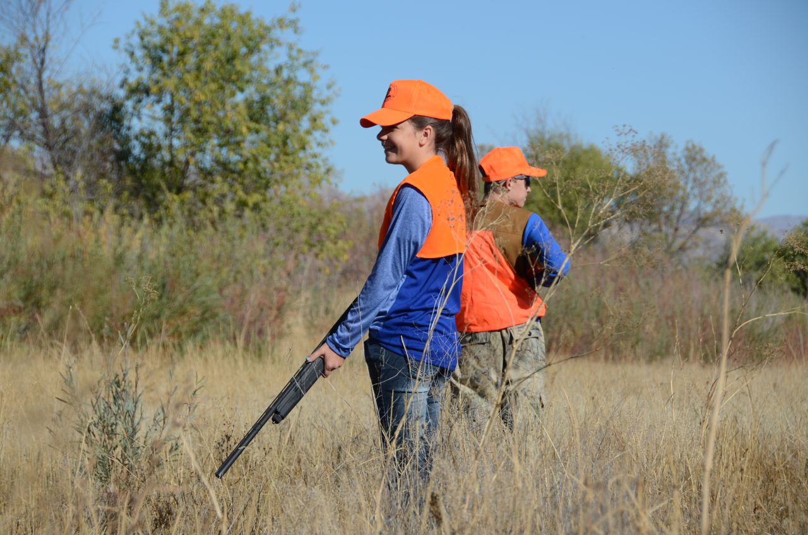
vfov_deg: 8.7
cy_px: 268
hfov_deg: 13.1
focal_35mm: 158
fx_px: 3528
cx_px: 404
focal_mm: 105
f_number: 6.3
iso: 100
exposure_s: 1/640
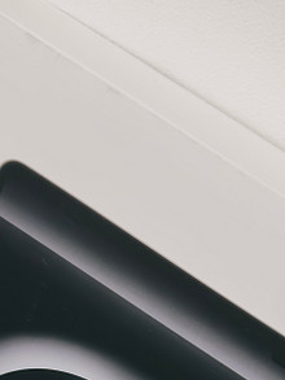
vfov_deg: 21.5
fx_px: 900
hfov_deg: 18.0
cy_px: 498
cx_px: 175
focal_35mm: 82
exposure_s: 1/60
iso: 80
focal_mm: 6.76
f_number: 1.78
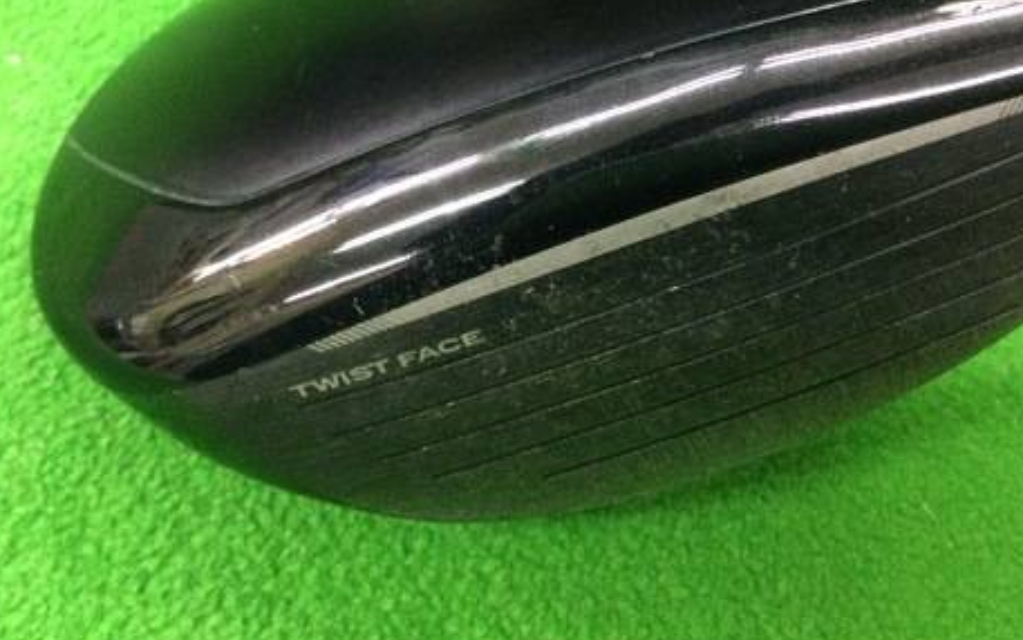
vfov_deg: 27.5
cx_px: 513
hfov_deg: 43.5
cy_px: 134
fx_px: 1283
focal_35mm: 46
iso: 200
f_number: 2.4
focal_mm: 3.3
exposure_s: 1/20
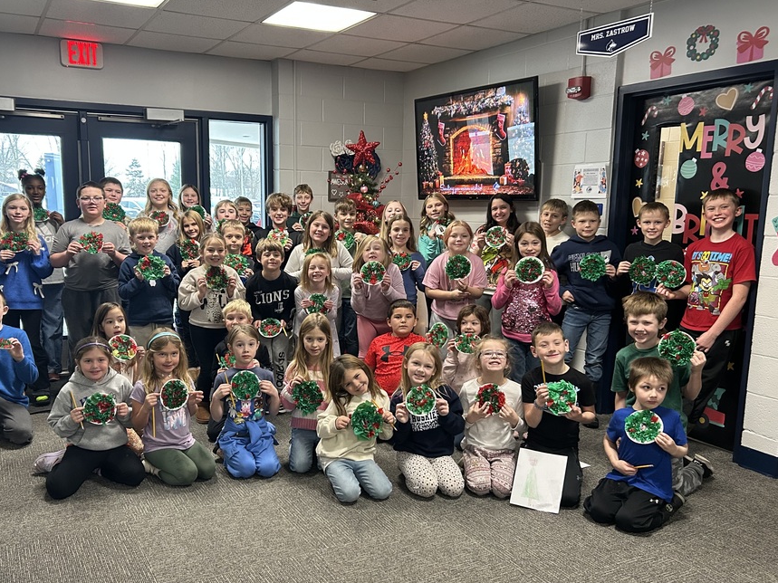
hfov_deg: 58.2
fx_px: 697
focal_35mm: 31
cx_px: 344
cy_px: 316
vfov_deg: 45.4
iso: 400
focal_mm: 5.7
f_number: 1.5
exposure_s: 1/60
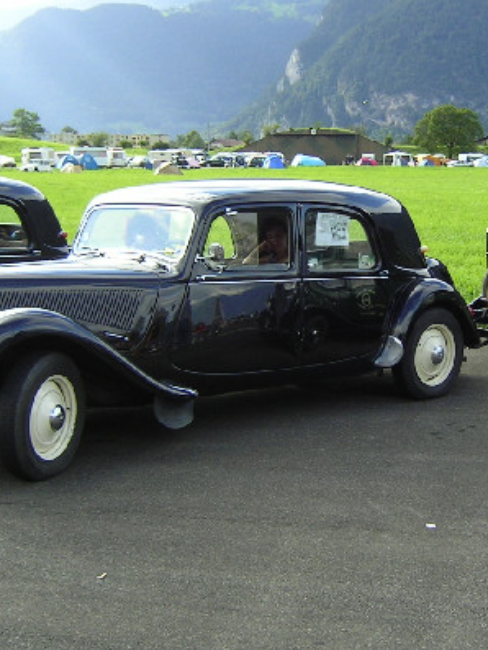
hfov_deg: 25.1
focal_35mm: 58
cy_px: 311
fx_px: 1090
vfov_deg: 33.2
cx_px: 342
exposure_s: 1/254
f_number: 2.8
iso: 50
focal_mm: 5.6
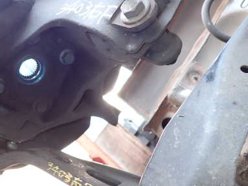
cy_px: 61
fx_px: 279
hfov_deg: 47.1
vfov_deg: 36.4
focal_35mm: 39
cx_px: 81
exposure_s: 1/60
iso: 160
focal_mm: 4.5
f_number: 2
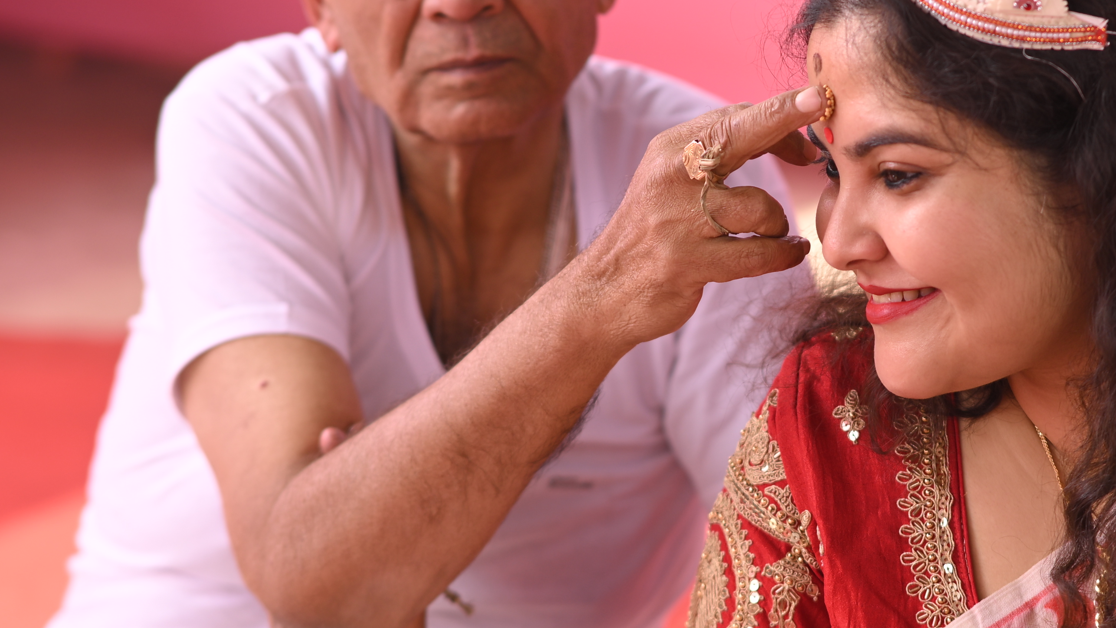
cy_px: 354
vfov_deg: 6.8
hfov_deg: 12.0
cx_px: 749
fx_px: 5297
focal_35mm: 179
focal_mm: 85
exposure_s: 1/400
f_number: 2.2
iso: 100
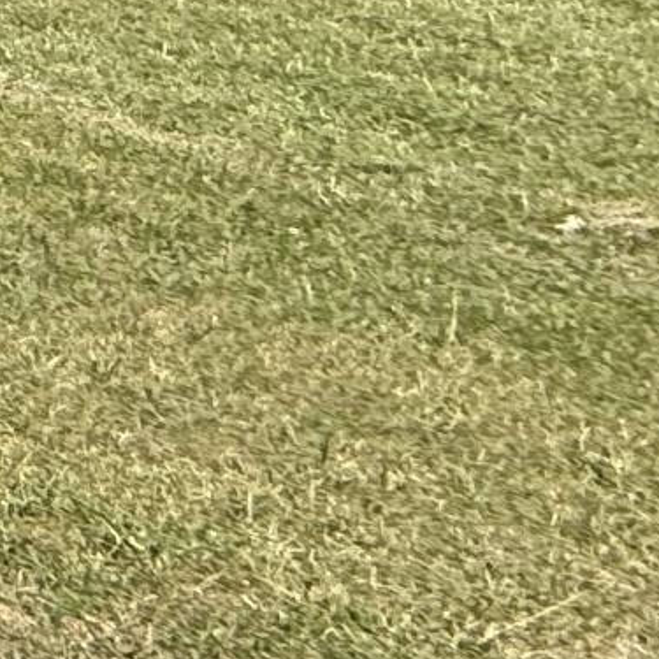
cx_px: -1923
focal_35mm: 99
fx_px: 2132
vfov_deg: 15.9
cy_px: -380
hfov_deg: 8.4
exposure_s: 1/1312
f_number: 2.2
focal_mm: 2.22
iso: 50
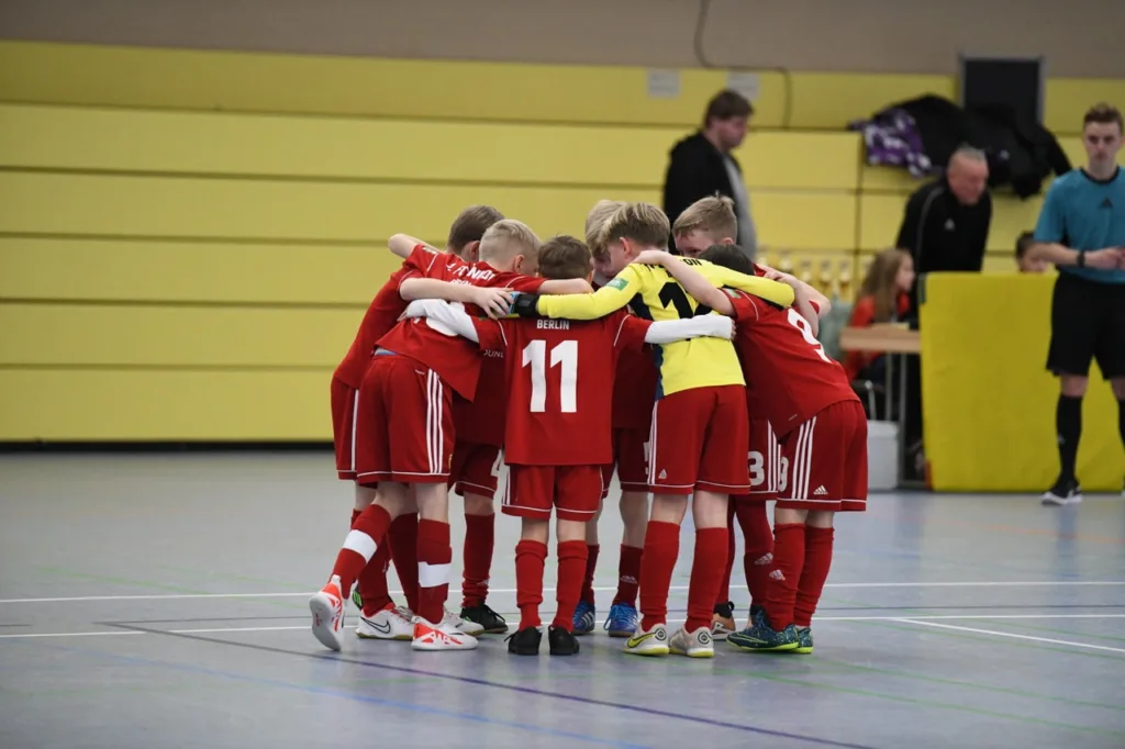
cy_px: 374
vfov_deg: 6.9
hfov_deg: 10.3
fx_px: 6248
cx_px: 562
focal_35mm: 200
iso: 8000
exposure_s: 1/1000
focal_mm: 200
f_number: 2.8
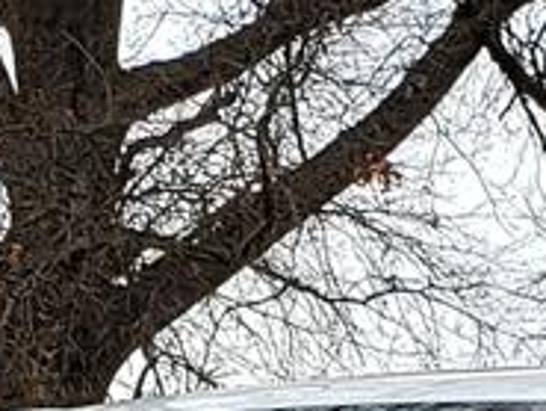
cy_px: 988
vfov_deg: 9.2
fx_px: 2273
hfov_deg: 13.6
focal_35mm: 144
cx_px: 103
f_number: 2.4
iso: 50
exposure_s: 1/426
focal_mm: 4.3
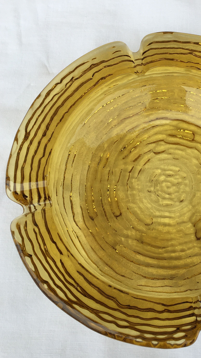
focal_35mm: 43
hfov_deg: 27.0
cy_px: 153
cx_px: 169
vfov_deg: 47.2
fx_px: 408
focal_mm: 4.15
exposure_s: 1/316
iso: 25
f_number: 2.2
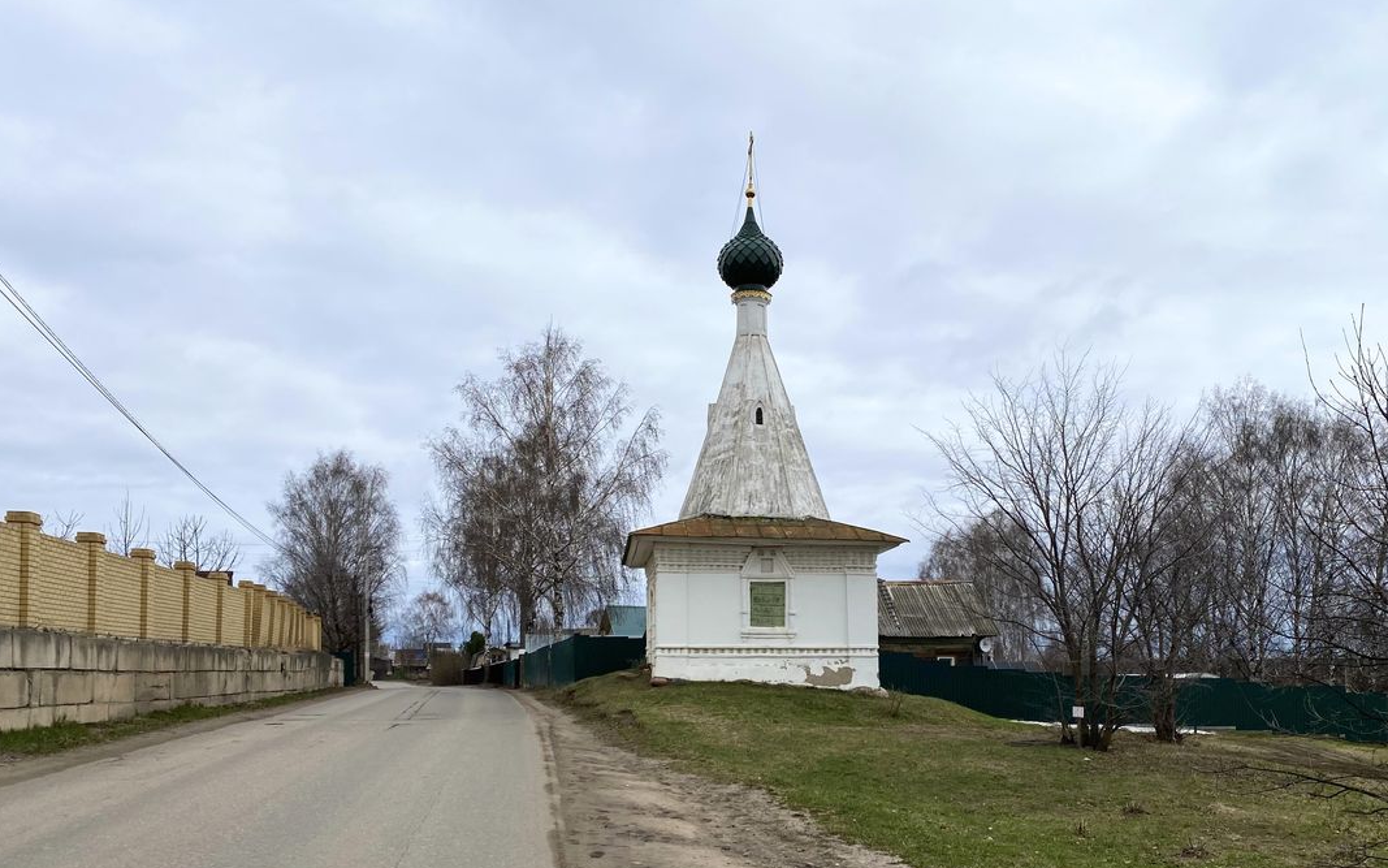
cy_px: 431
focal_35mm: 31
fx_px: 1173
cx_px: 753
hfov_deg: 61.1
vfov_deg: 40.6
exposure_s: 1/3984
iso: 32
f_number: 1.8
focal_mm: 4.25
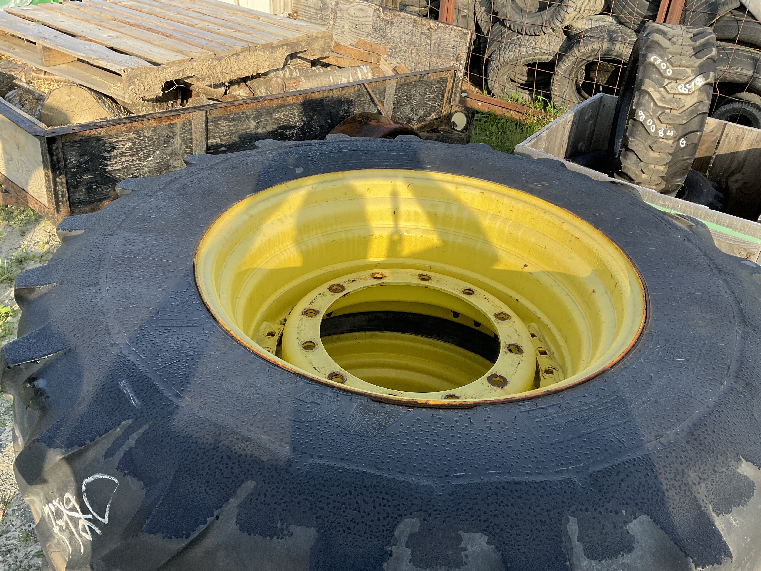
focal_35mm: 29
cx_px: 380
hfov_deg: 61.7
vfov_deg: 48.2
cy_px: 286
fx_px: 638
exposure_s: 1/540
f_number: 1.8
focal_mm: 3
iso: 16
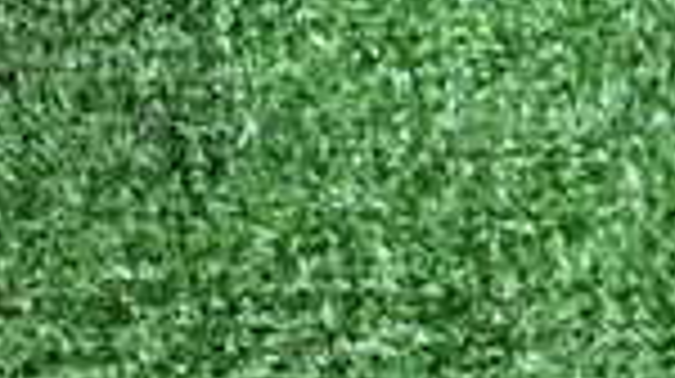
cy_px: -324
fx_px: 1949
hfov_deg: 18.8
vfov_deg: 10.4
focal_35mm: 109
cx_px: -99
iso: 640
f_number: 2
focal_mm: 4.5
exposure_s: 1/30
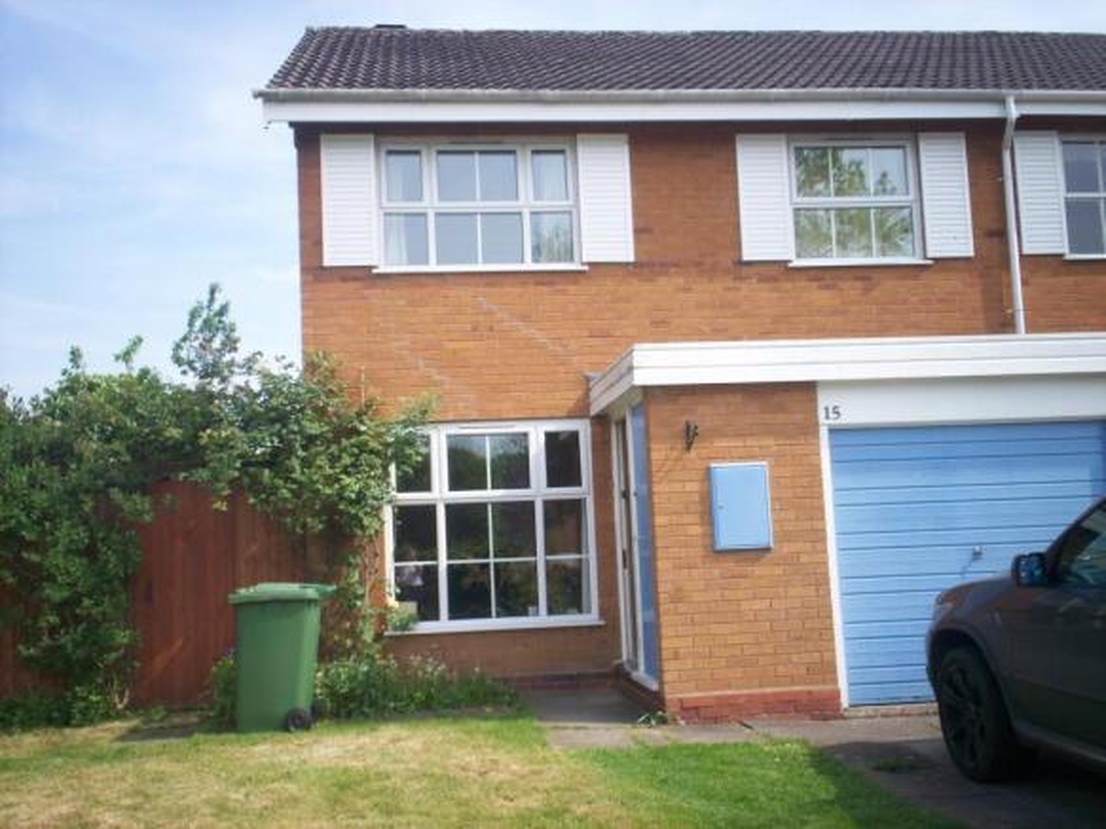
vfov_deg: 39.6
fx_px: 1150
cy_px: 414
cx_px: 553
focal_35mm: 36
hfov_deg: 51.4
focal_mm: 6
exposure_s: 1/308
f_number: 4.5
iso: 100
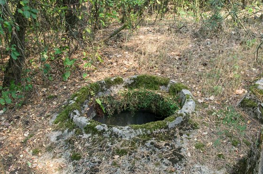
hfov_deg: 44.2
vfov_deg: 30.2
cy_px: 114
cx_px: 166
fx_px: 321
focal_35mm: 44
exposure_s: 1/250
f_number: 5.6
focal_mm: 22
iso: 400
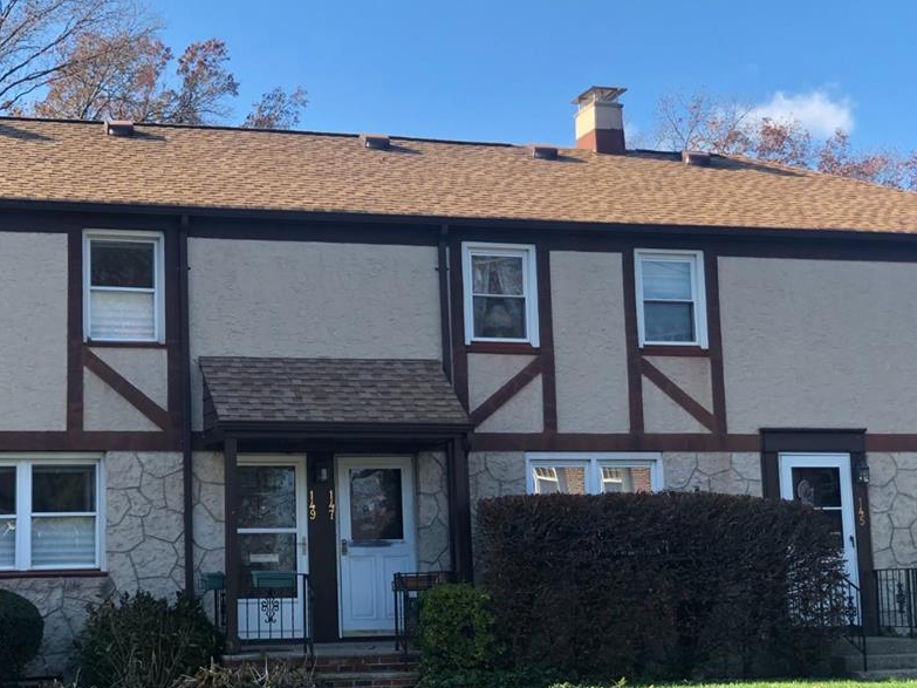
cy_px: 345
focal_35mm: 68
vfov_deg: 21.6
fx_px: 1801
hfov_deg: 28.5
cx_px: 344
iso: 16
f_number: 2.4
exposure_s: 1/328
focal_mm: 6
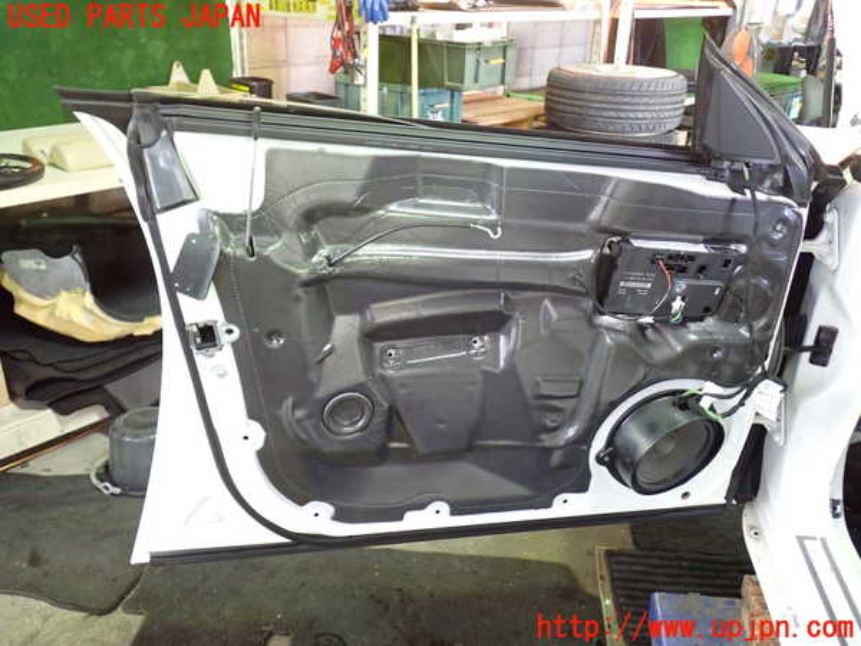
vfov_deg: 46.8
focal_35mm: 30
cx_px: 430
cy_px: 323
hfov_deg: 60.0
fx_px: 746
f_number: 2.3
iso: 800
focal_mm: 5.4
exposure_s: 1/30
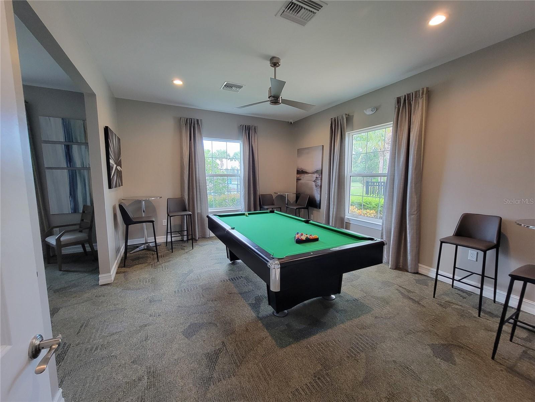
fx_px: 201
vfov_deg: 89.9
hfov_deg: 106.2
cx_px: 268
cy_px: 201
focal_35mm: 13
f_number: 2.2
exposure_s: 1/60
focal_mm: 2.2
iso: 250
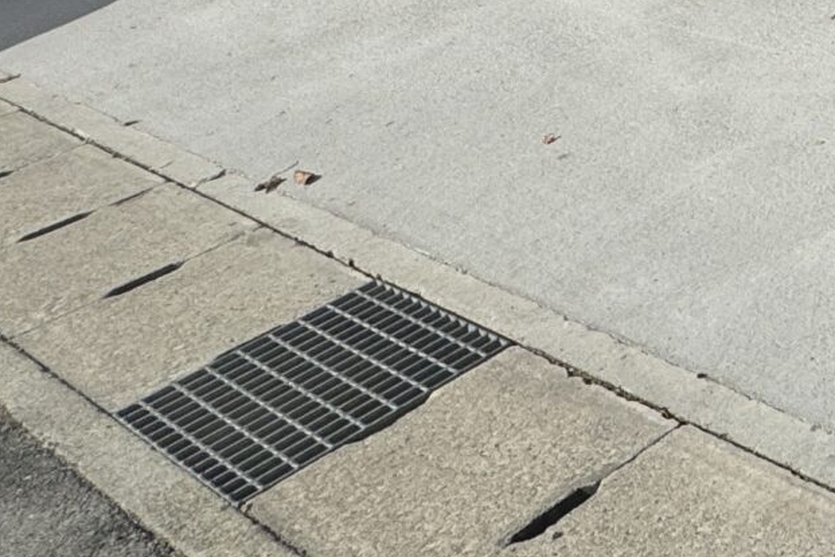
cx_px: 1315
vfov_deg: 19.2
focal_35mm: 60
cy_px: -330
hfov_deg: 24.3
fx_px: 1392
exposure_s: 1/3906
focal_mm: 2.22
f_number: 2.2
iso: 32
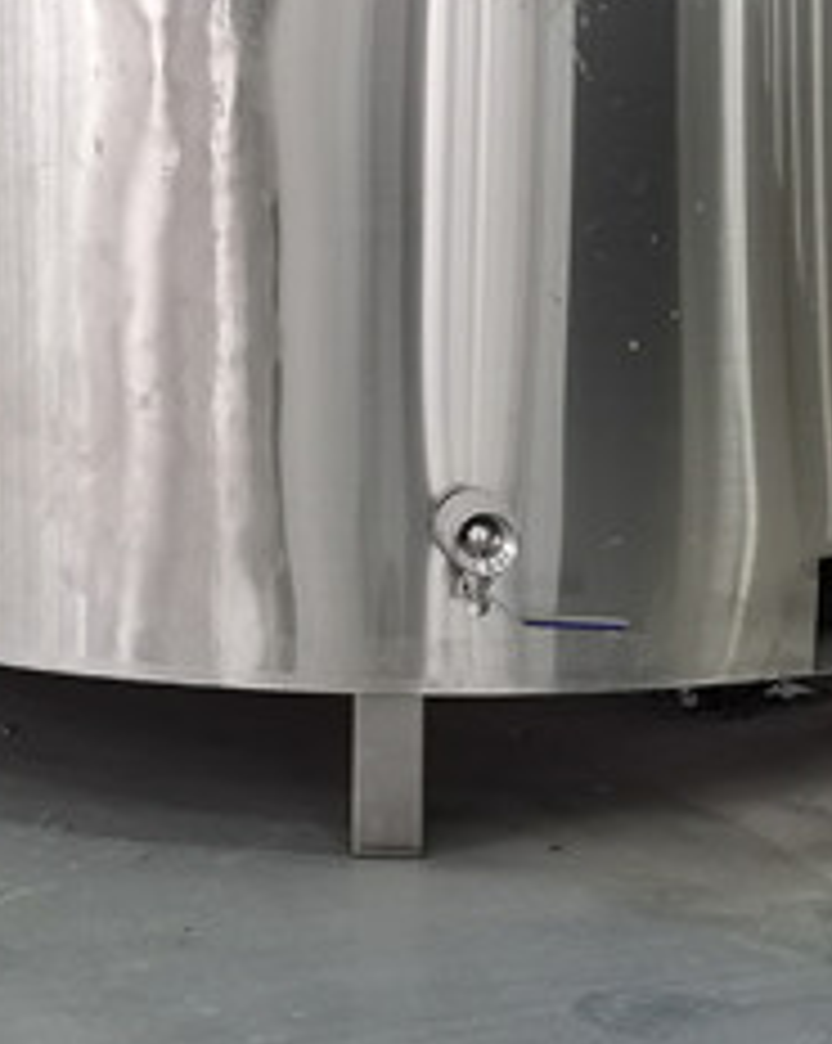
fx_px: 2807
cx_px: 58
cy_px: 194
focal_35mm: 91
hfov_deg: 16.6
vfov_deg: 20.8
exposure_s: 1/100
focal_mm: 5.58
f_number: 1.8
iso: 160
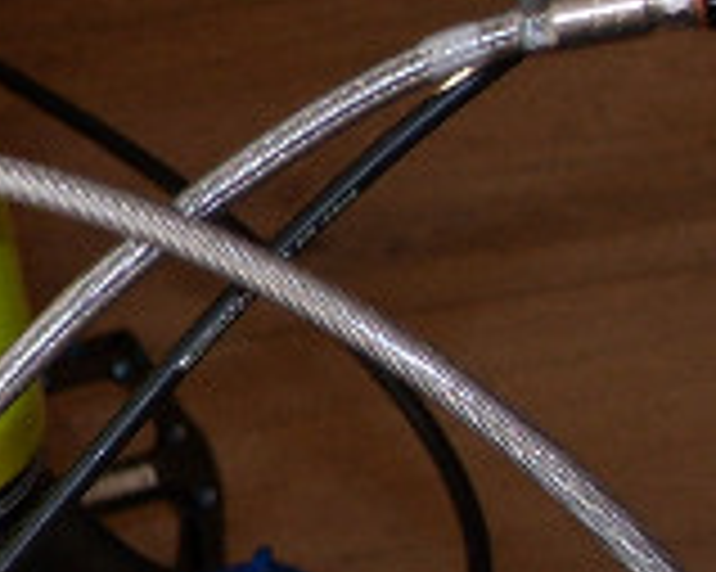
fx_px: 3685
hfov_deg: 10.6
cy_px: 281
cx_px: -448
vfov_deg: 8.9
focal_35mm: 174
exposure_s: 1/30
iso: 50
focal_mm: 7.8
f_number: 2.8
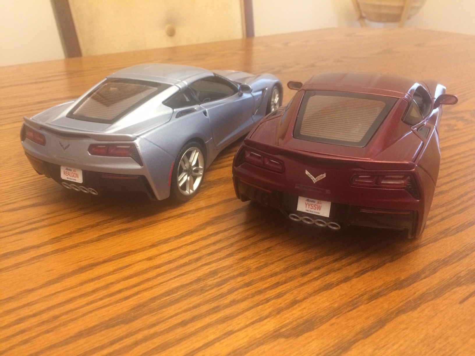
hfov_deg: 61.7
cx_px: 238
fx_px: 398
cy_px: 178
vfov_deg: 48.2
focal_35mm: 29
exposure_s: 1/24
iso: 320
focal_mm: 4.15
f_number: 2.2
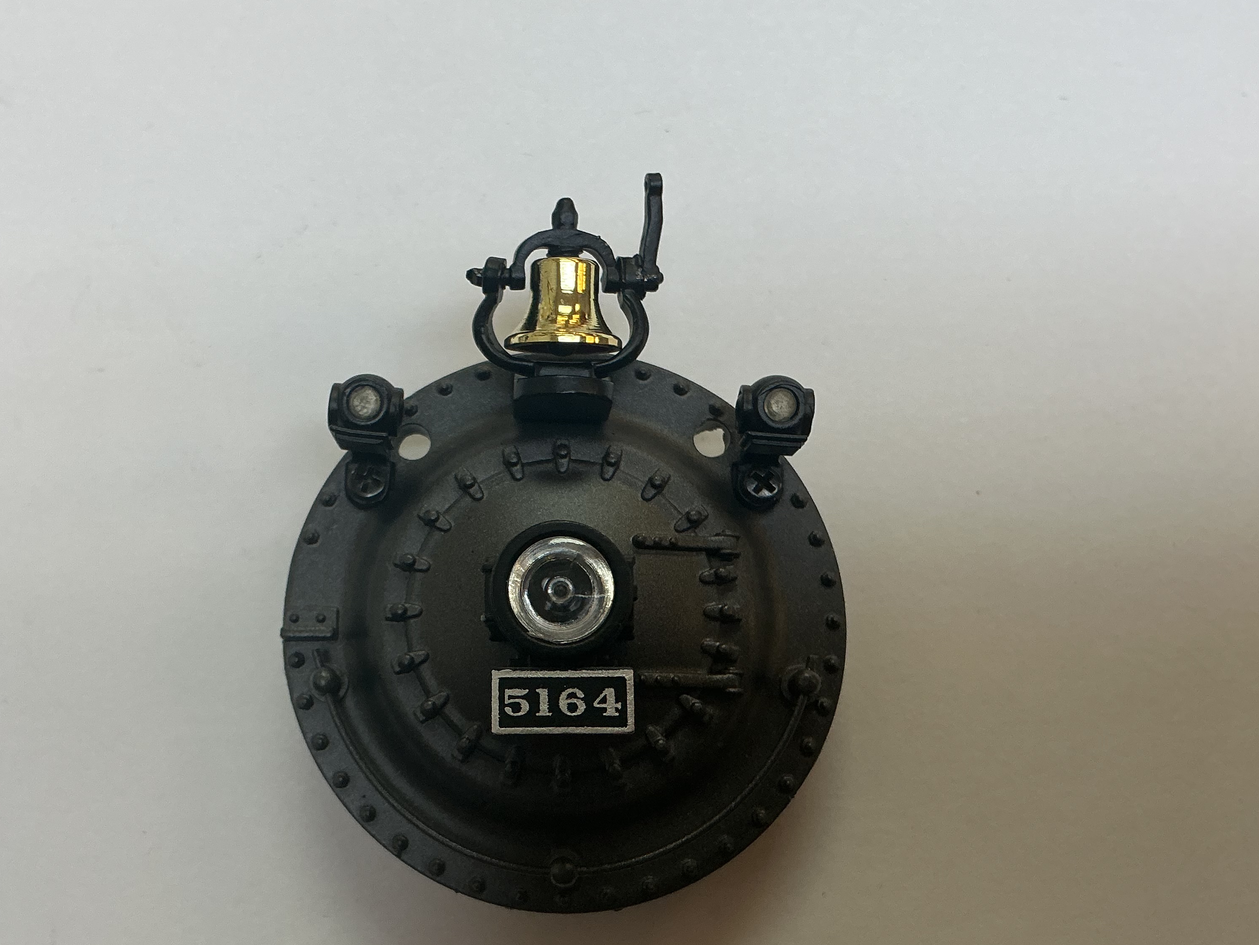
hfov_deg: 47.6
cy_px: 497
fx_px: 1419
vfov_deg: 36.8
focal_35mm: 39
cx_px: 519
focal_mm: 3
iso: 40
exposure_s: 1/120
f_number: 1.8
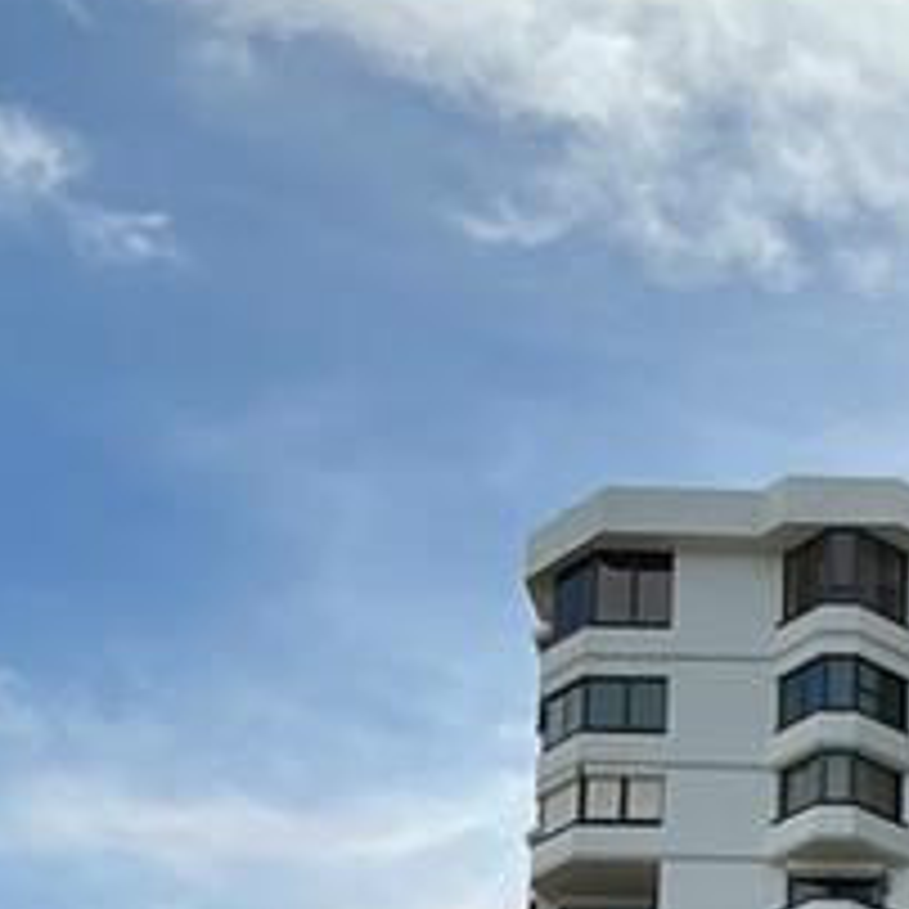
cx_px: 1256
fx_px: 2793
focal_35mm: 94
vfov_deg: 17.0
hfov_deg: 17.1
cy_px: 1300
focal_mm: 3
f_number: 1.8
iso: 25
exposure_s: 1/2227
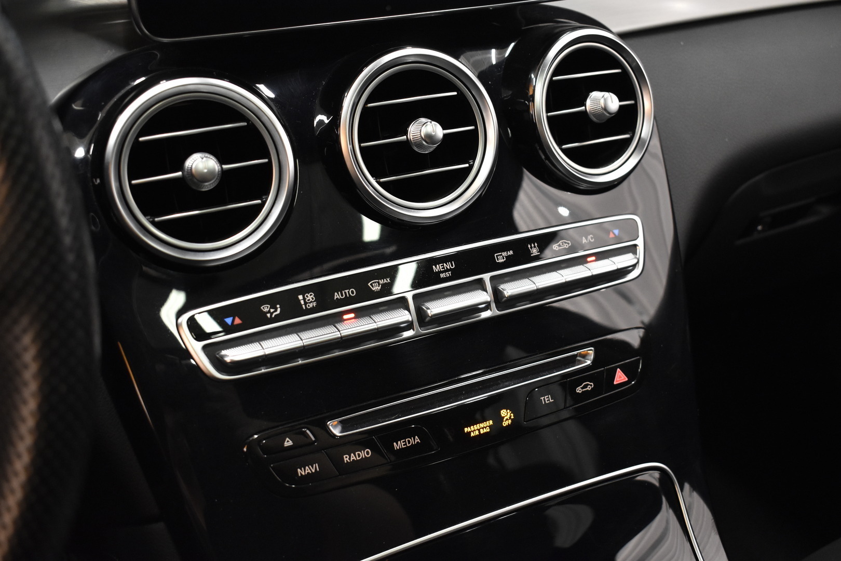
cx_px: 420
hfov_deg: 47.9
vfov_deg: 33.0
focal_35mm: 40
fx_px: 946
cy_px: 280
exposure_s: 1/40
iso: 2000
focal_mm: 27
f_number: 4
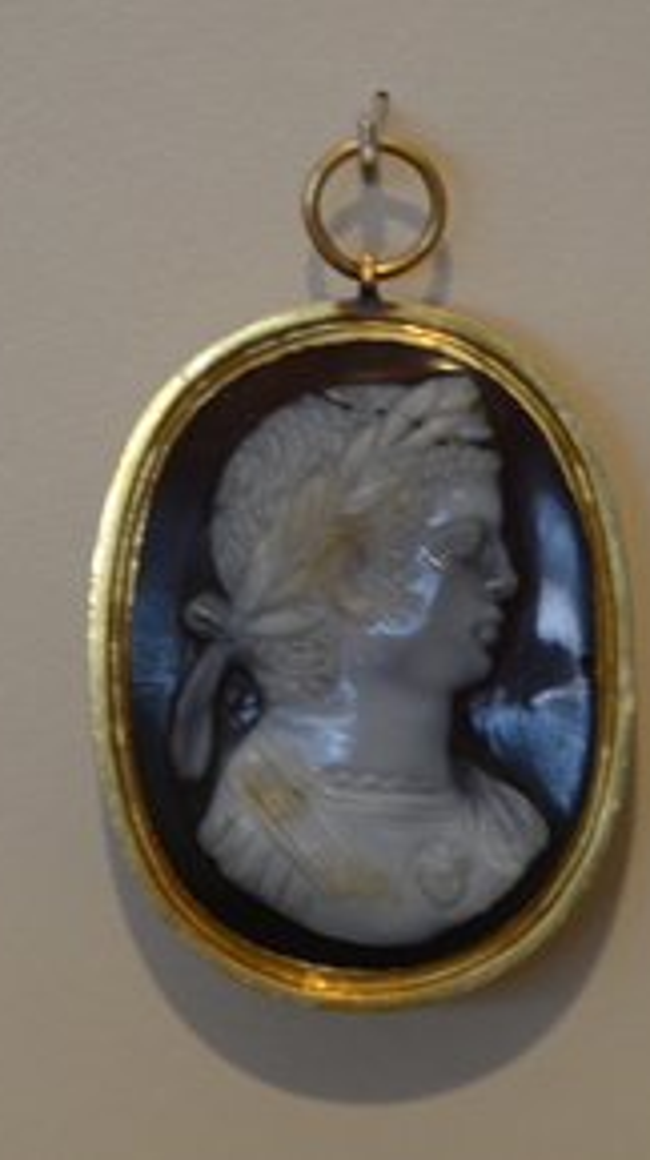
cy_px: 580
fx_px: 18341
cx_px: 437
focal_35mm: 597
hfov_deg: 2.0
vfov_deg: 3.6
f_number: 6.3
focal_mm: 250
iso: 500
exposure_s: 1/15
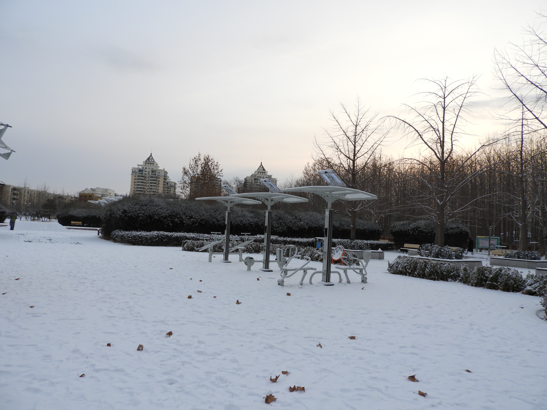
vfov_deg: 56.8
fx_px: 379
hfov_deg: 71.6
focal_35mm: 24
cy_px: 205
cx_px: 274
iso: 100
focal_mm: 4.3
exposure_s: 1/160
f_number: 3.3
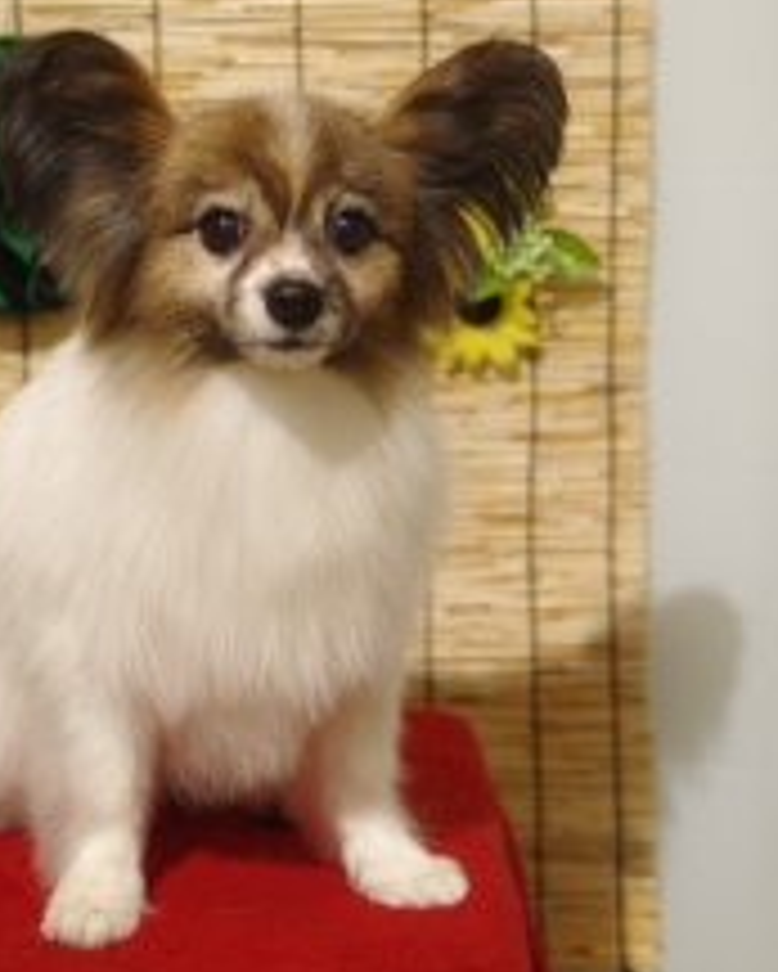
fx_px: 3739
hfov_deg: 11.9
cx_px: 261
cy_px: 194
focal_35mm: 130
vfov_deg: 14.7
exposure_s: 1/125
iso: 320
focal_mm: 50
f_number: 2.8
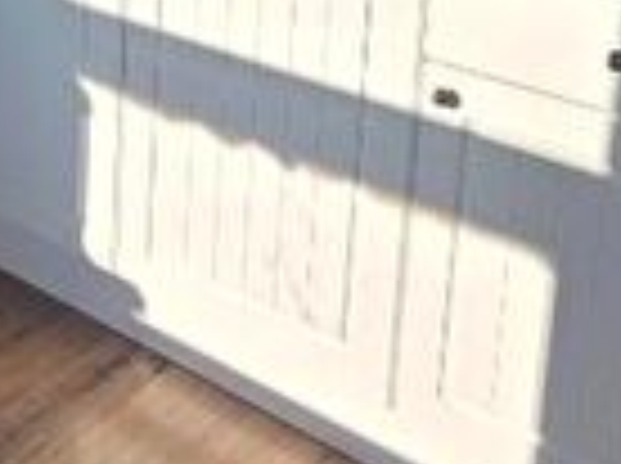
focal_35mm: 66
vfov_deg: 19.7
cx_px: -58
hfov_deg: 27.1
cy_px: -196
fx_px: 1182
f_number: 2.2
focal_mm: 2.2
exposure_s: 1/1019
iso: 50
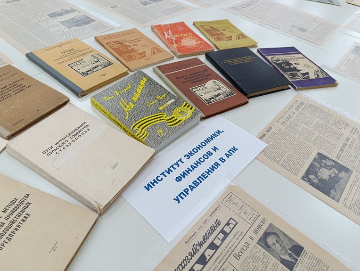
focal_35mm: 24
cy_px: 139
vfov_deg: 56.9
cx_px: 173
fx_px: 250
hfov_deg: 71.5
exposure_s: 1/100
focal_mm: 6.14
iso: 320
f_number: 1.6
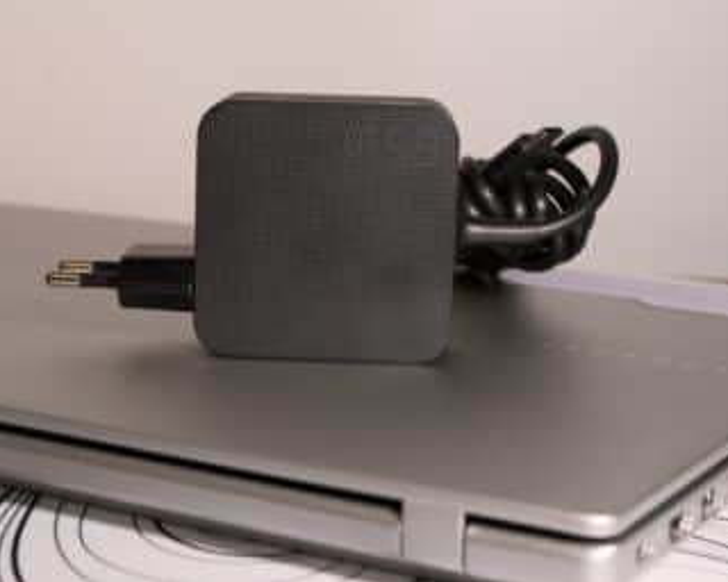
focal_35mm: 79
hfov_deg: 24.1
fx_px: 1702
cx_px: 296
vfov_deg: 19.4
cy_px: 289
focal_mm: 45.8
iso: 1000
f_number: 8
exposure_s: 1/140
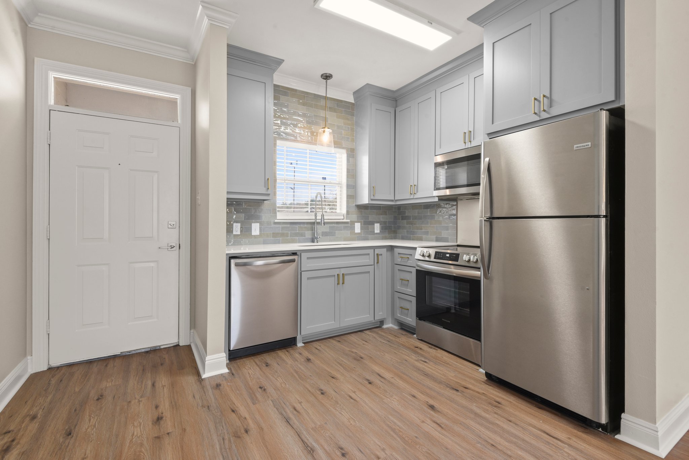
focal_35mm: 16
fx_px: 306
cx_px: 344
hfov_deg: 96.7
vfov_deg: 73.8
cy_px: 230
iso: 320
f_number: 10
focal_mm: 16
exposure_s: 1/4
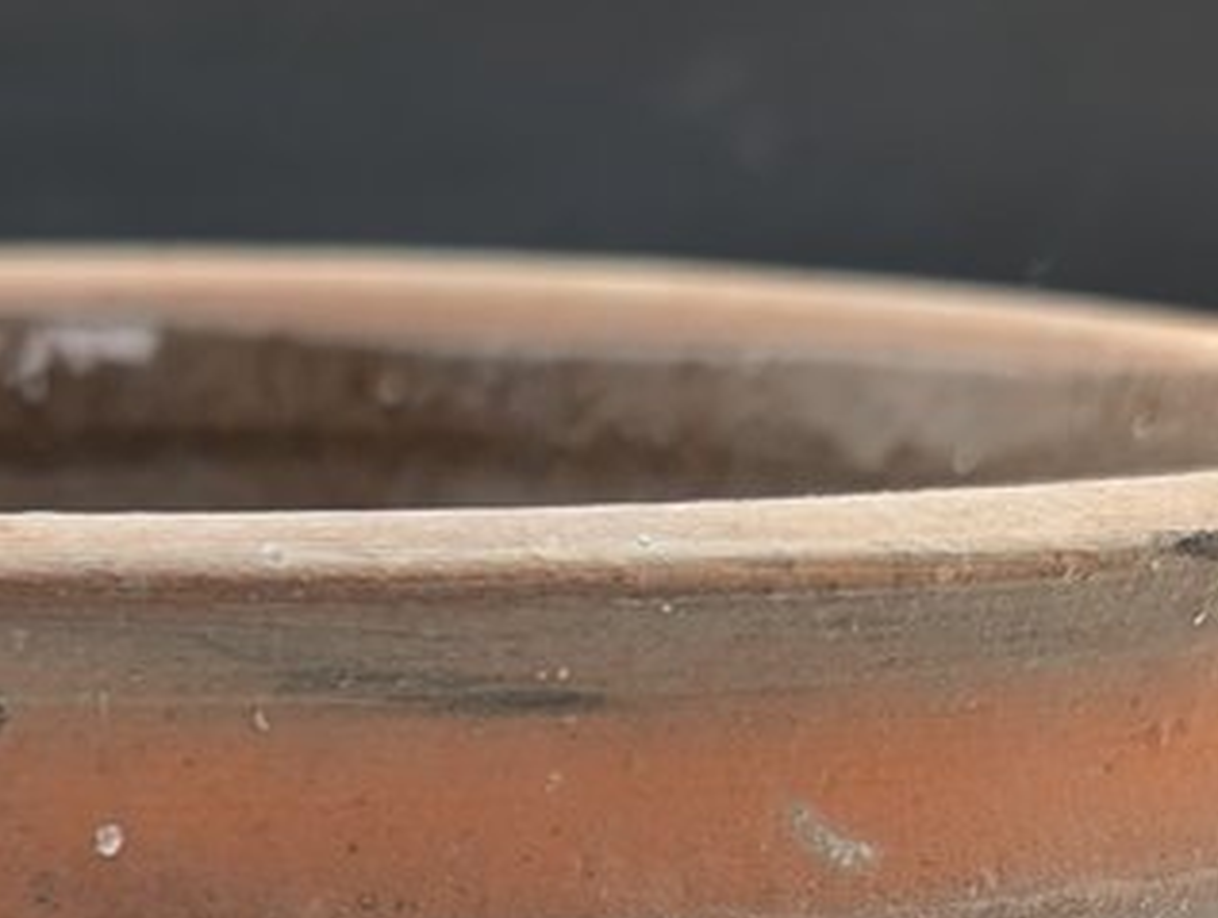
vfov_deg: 12.2
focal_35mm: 114
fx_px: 4019
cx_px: 60
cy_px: 1546
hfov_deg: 16.9
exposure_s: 1/90
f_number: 1.68
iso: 35
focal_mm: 6.9
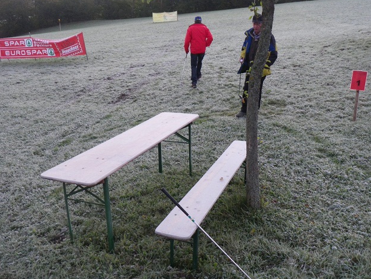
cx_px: 190
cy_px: 136
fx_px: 386
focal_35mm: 36
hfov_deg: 51.3
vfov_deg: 39.7
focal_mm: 6.2
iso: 160
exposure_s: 1/60
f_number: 3.8
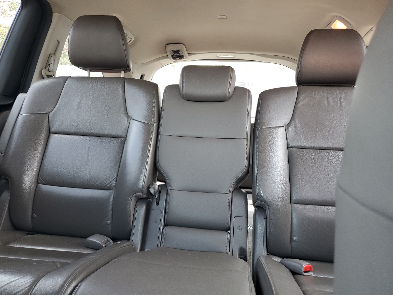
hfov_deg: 67.3
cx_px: 196
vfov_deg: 53.1
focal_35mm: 26
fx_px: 295
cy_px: 148
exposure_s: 1/60.2
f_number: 1.5
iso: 74
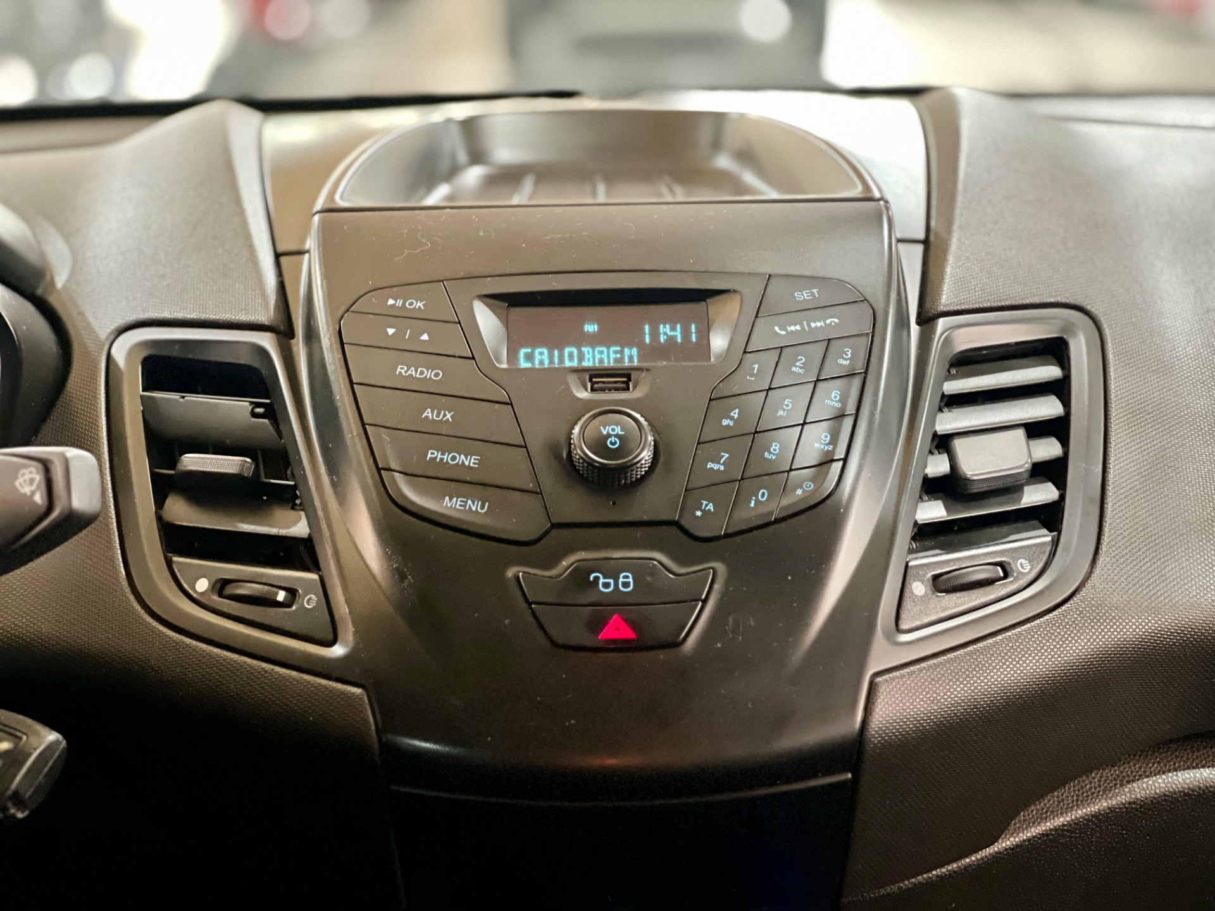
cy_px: 456
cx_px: 608
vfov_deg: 19.1
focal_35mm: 77
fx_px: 2703
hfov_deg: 25.3
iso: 800
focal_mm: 9
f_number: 2.8
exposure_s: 1/15
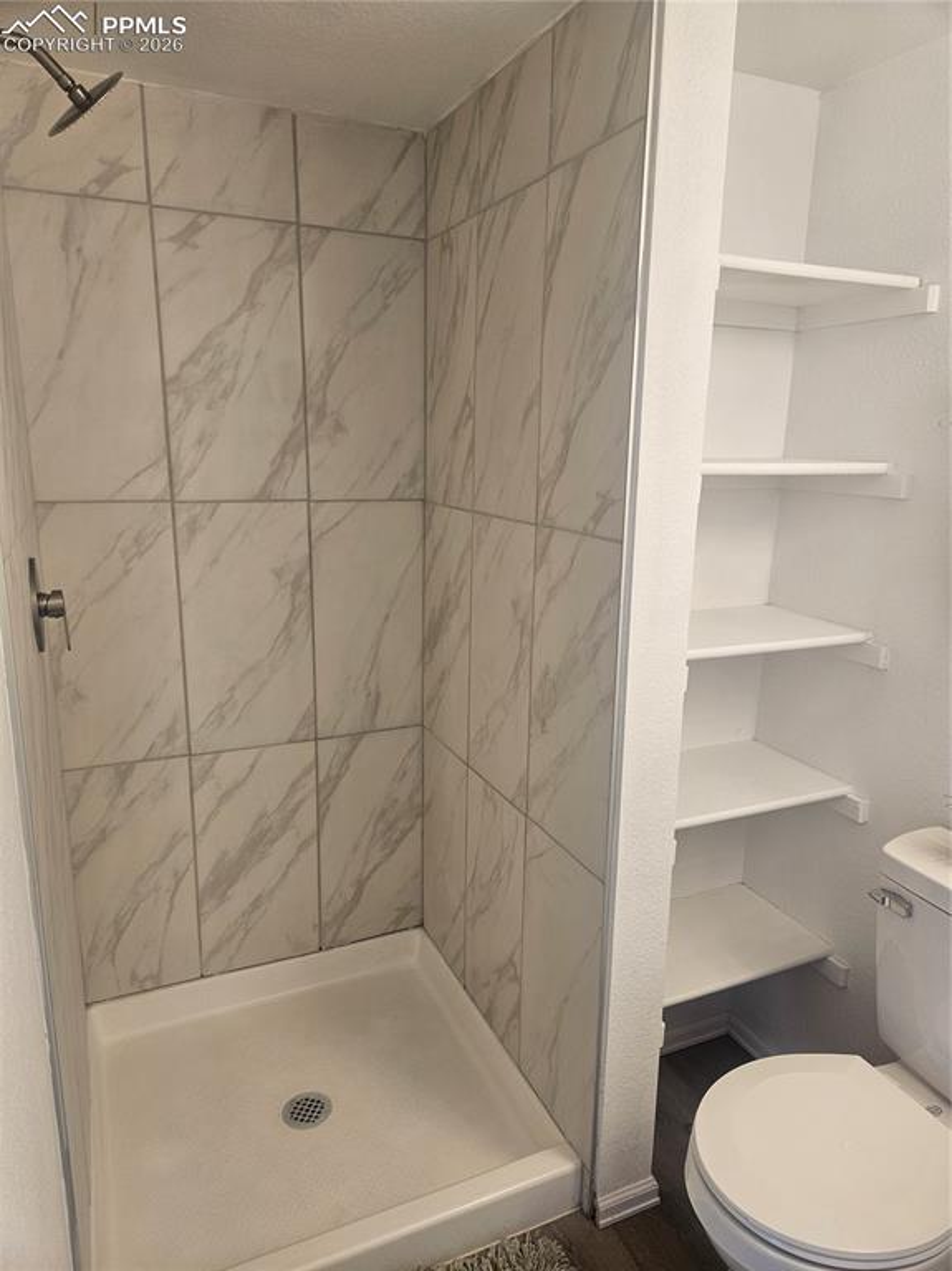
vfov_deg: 74.0
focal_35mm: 23
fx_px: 844
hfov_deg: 58.8
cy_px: 636
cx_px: 476
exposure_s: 1/120
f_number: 1.8
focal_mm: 5.4
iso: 50
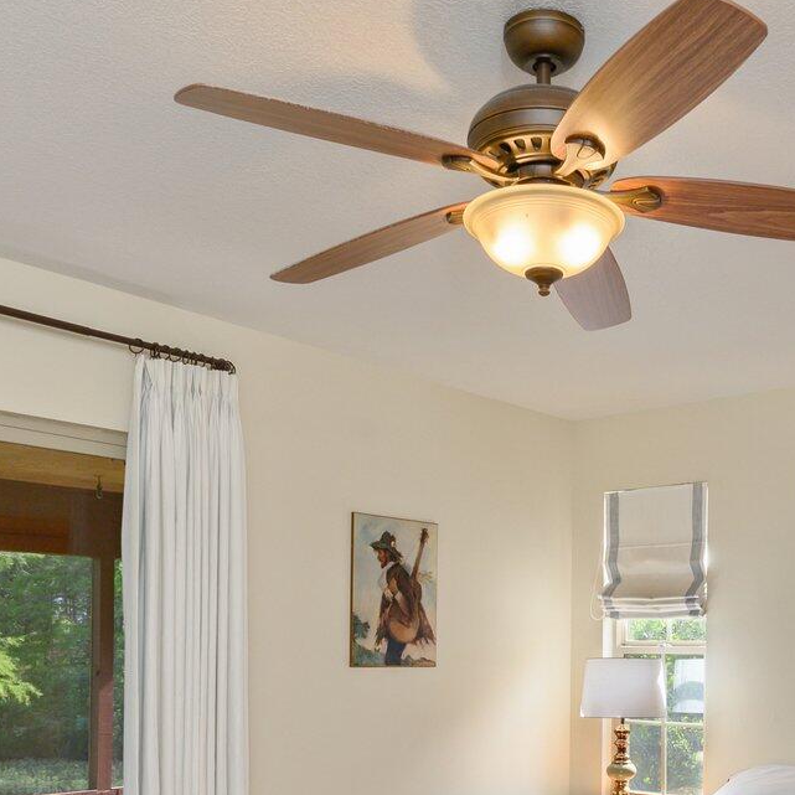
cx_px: 589
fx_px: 1023
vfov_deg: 40.2
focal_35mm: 39
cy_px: 670
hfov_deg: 41.3
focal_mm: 14.5
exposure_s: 1/30
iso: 320
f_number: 9
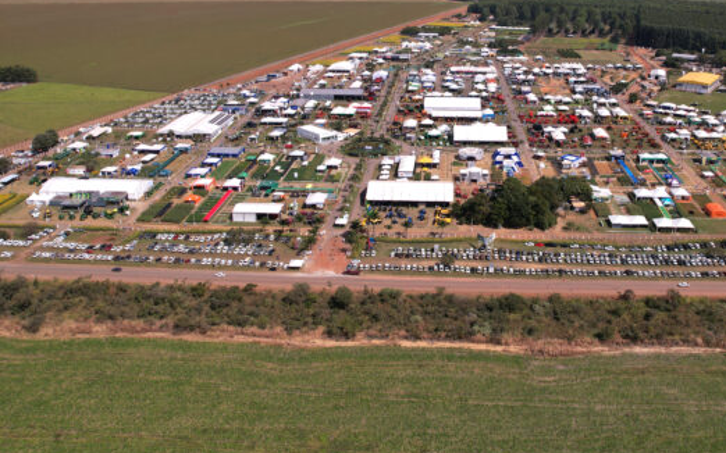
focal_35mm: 33
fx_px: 653
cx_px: 456
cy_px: 115
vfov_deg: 37.4
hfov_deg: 57.4
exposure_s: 1/400
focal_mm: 8.38
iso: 100
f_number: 2.8
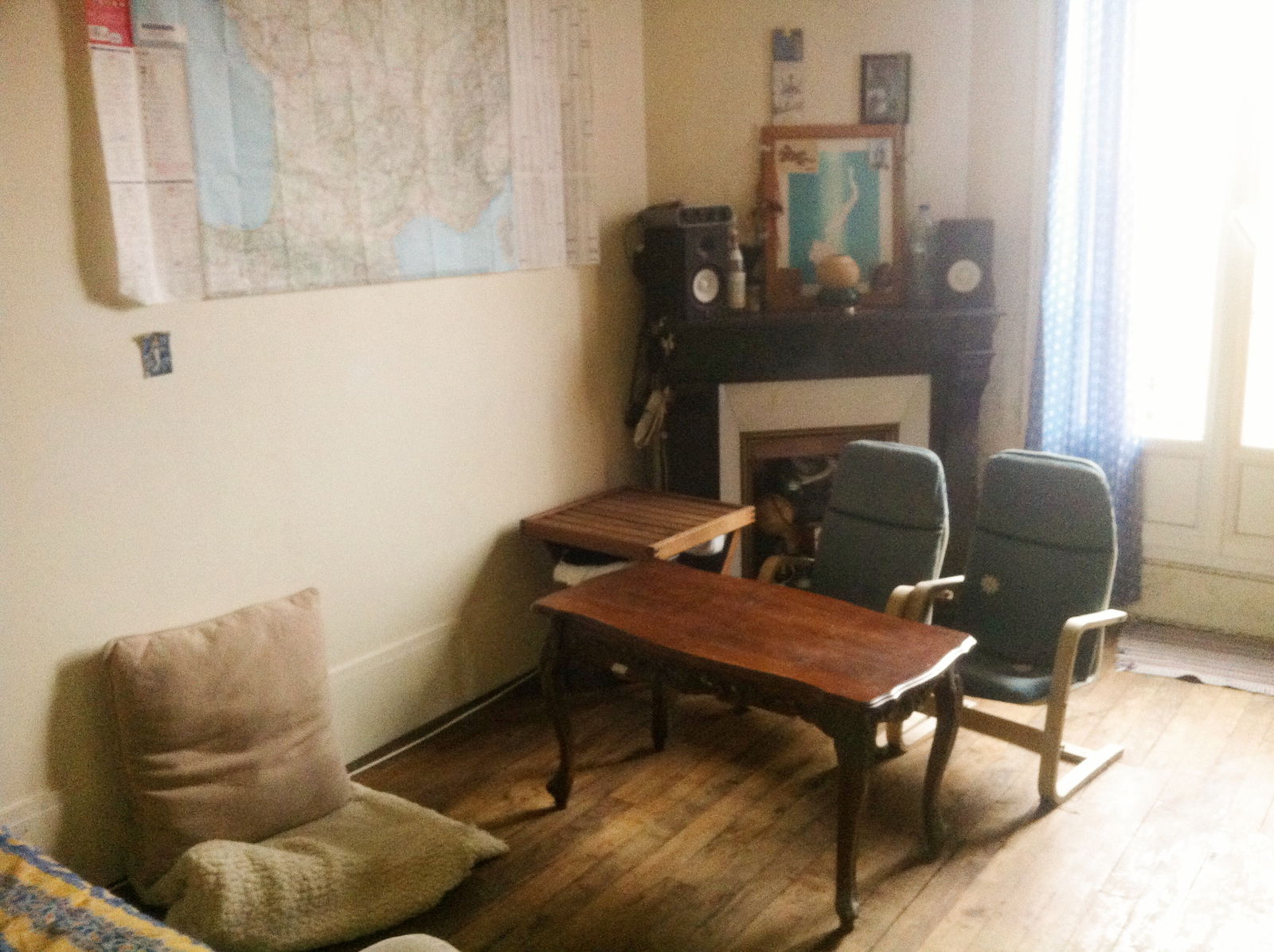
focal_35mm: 35
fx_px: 1286
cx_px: 637
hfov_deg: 52.7
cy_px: 476
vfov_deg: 40.6
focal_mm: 3.85
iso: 320
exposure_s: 1/15
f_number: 2.8
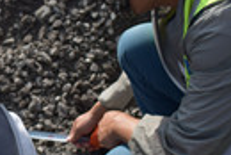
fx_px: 717
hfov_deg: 17.3
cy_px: 89
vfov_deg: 12.3
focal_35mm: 112
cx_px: -62
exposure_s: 1/1250
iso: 200
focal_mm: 23
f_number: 3.8
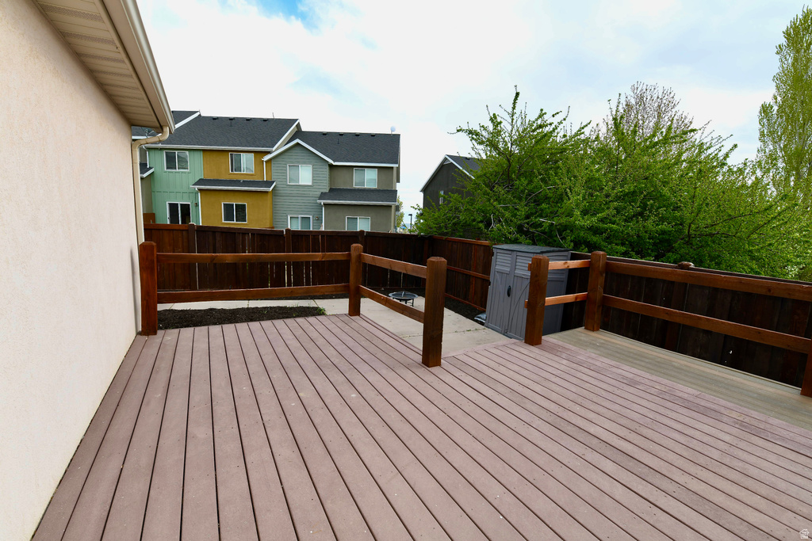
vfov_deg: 77.3
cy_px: 270
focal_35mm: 15
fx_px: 338
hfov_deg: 100.4
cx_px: 406
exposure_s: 1/125
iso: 200
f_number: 8
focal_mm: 15
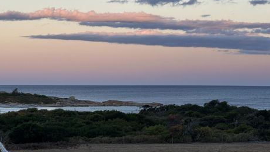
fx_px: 780
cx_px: 106
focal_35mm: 109
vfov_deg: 11.1
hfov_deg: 19.6
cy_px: 29
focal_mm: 9
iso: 32
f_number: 2.8
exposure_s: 1/100
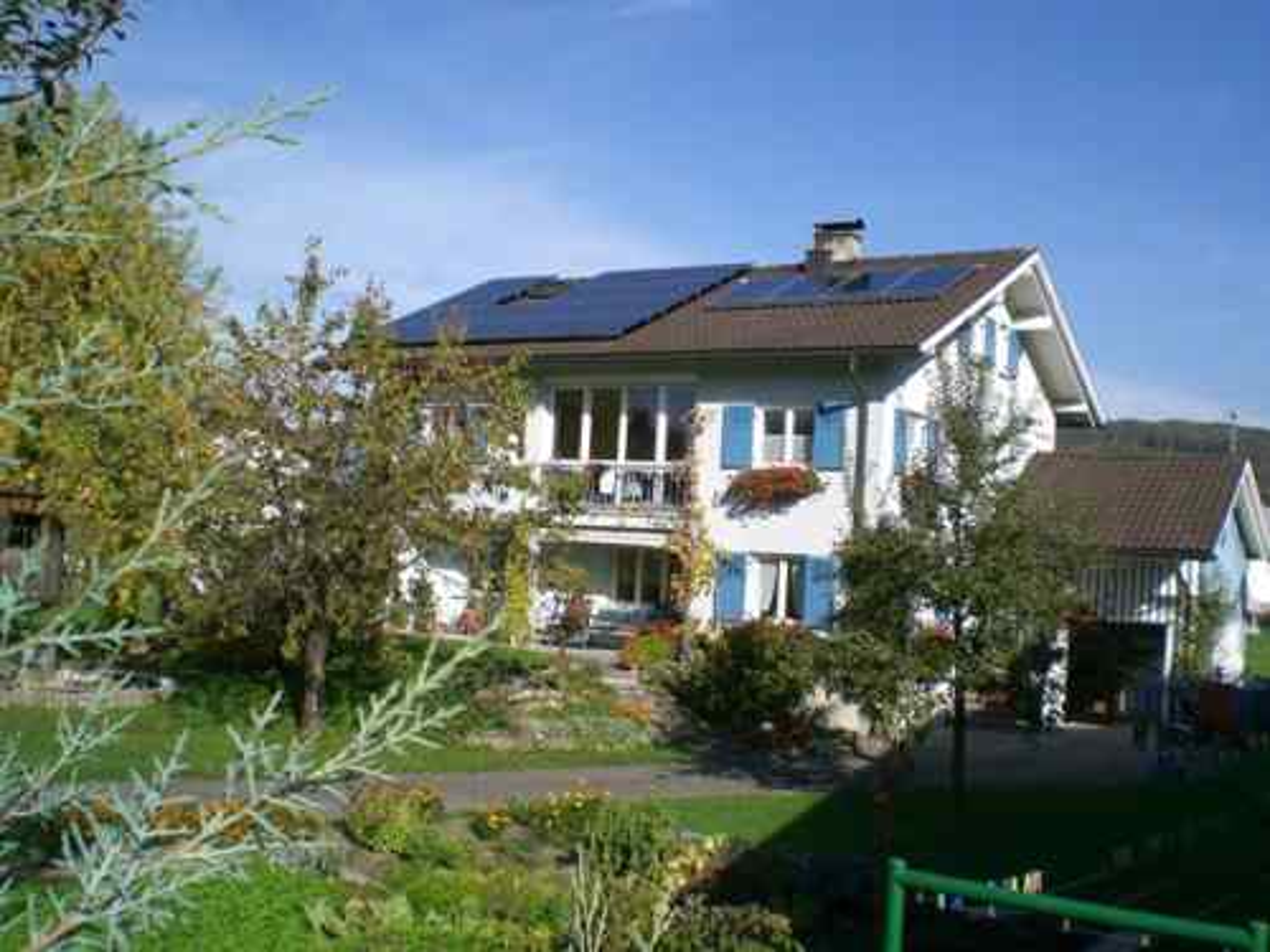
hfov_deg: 49.0
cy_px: 476
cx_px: 635
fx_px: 1394
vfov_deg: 37.7
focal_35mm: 38
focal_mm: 6.3
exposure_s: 1/500
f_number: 4.4
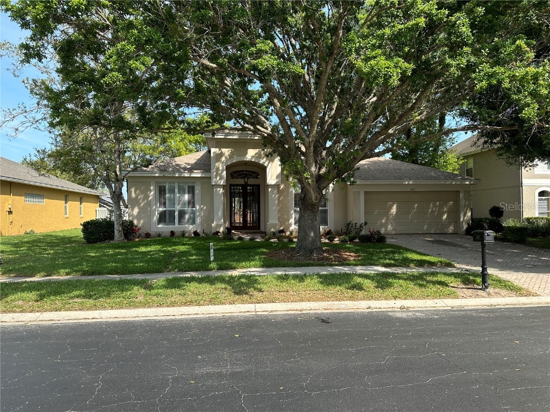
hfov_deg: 71.6
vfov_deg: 56.8
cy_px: 206
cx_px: 275
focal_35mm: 24
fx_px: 381
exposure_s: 1/1587
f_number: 1.78
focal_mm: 6.86
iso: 80
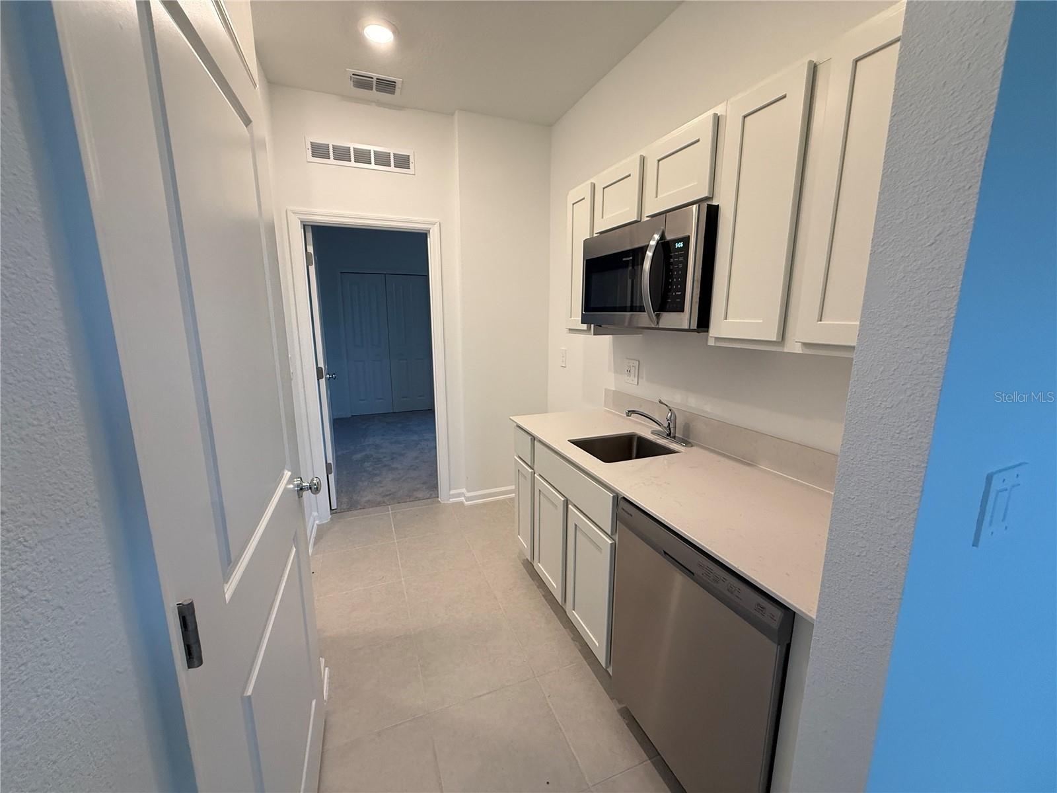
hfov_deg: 102.1
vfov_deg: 85.7
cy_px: 396
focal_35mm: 14
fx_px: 427
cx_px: 528
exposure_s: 1/120
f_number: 2.2
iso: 200
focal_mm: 2.22
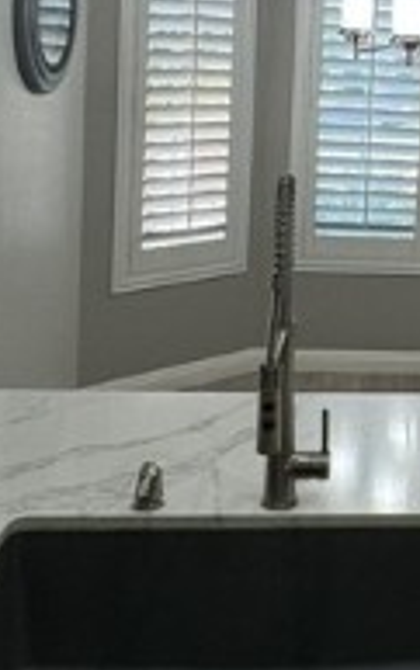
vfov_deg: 33.1
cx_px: 531
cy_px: 90
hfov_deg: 20.3
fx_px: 1078
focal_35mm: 59
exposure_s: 1/120
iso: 80
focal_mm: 2.22
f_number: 2.2
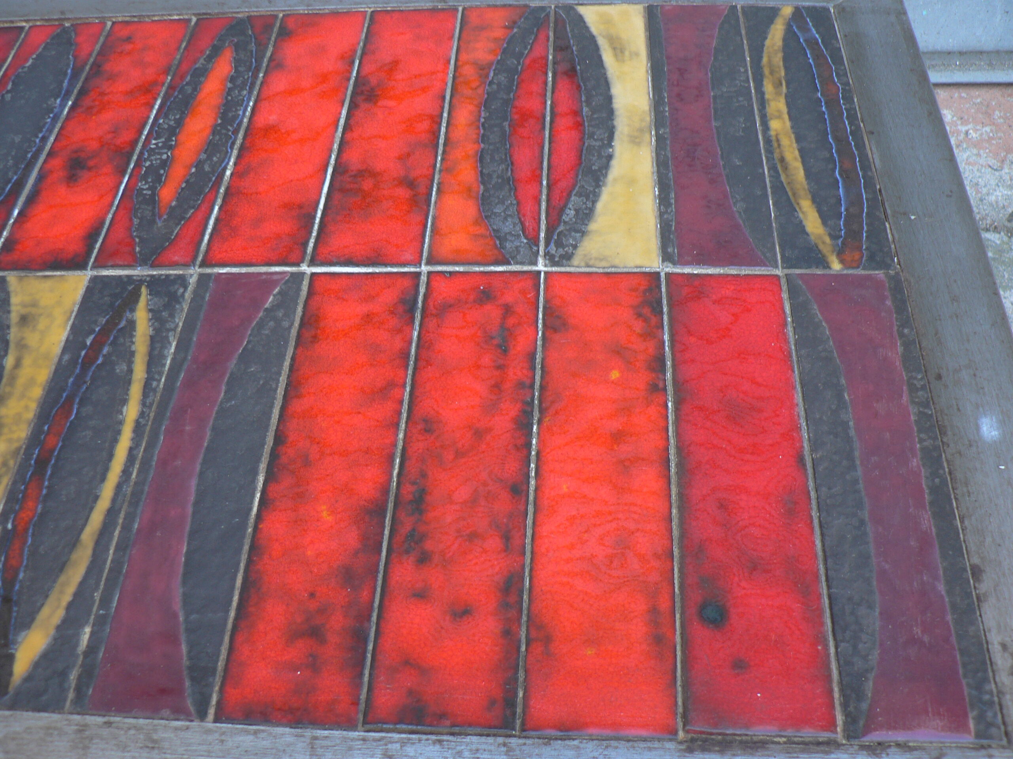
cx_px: 506
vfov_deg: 39.7
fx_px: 1054
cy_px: 380
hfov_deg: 51.4
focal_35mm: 36
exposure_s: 1/50
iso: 80
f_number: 2.8
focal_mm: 6
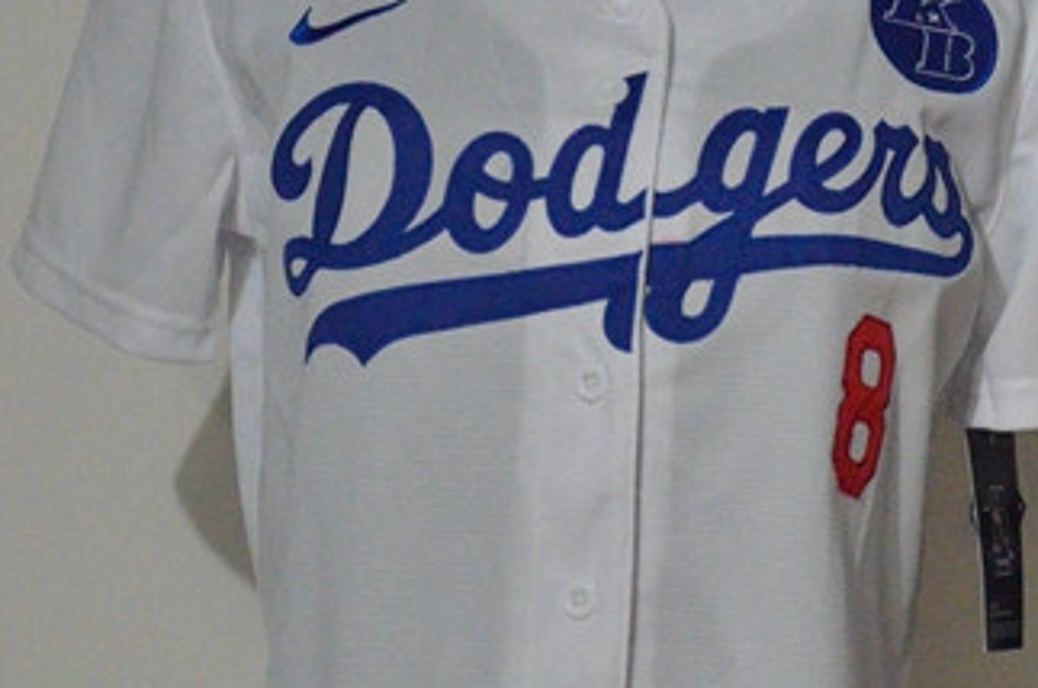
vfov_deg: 6.1
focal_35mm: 223
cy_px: 360
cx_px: 1054
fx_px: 6417
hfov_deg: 9.2
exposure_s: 1/60
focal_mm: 60
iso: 4000
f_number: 5
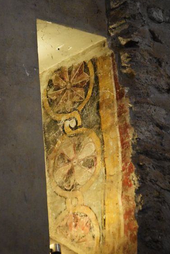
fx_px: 1705
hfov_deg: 5.7
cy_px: 138
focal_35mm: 241
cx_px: 73
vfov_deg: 8.5
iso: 10000
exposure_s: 1/125
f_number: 5
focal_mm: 130
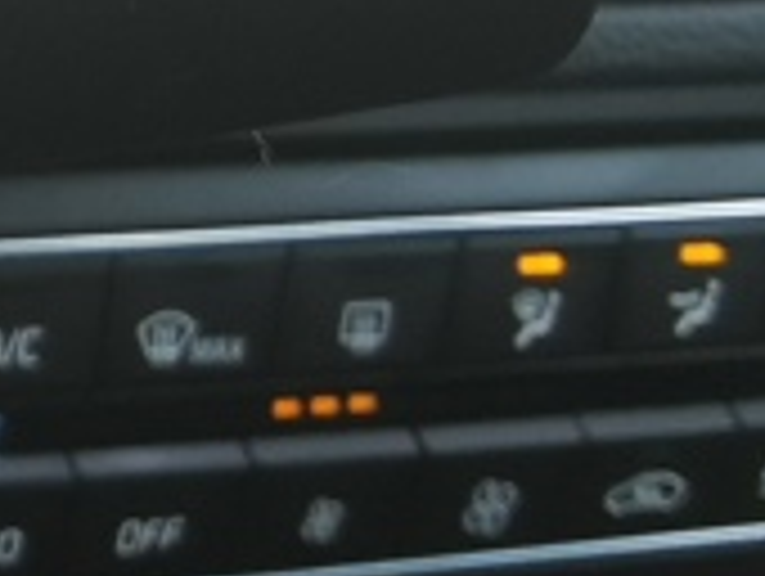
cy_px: -292
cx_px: -873
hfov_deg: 13.3
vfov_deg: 11.6
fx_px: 2700
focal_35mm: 122
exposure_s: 1/50
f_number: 2.2
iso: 125
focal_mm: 2.26
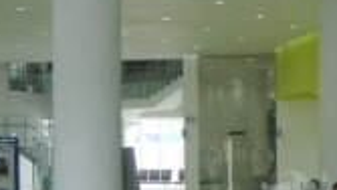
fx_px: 974
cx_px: 541
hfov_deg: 17.2
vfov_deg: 11.0
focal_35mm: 109
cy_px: 216
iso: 400
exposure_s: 1/200
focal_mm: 11
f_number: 3.5
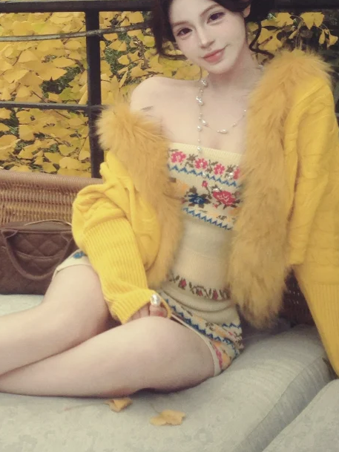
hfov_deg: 18.6
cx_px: 35
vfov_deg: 24.3
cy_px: 50
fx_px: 1018
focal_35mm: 78
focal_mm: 4.12
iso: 50
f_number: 2.4
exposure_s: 1/475
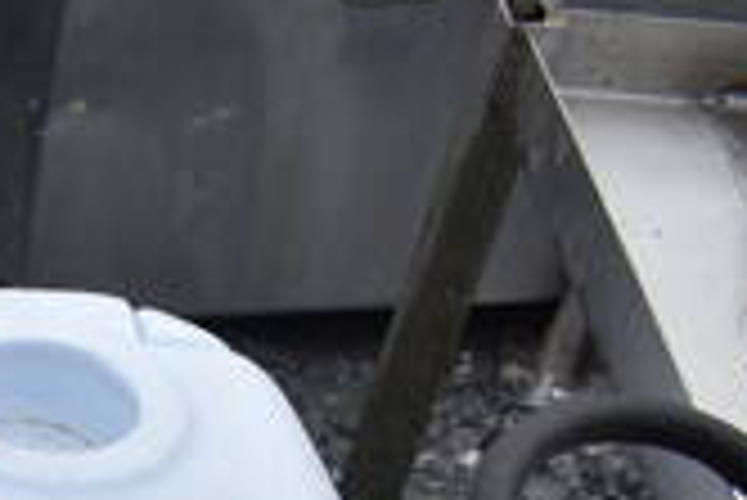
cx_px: -558
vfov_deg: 12.6
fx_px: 2056
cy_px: 910
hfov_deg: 17.2
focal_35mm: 99
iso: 200
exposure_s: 1/250
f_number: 8
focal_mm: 18
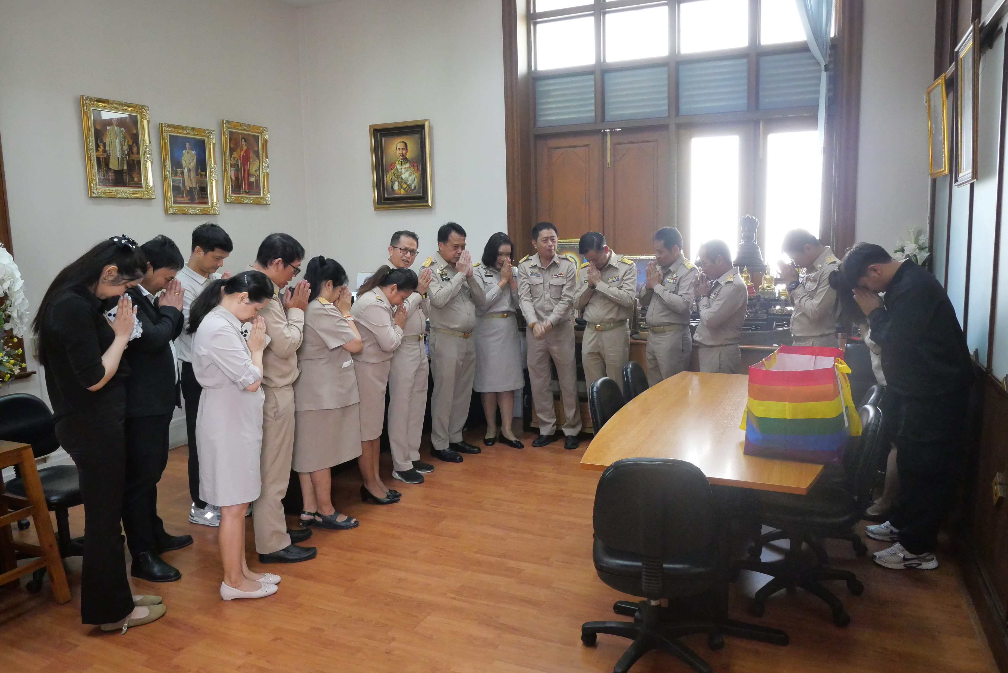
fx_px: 672
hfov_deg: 73.7
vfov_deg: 53.2
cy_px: 336
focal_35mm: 24
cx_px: 504
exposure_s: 1/60
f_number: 6.3
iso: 3200
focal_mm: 12
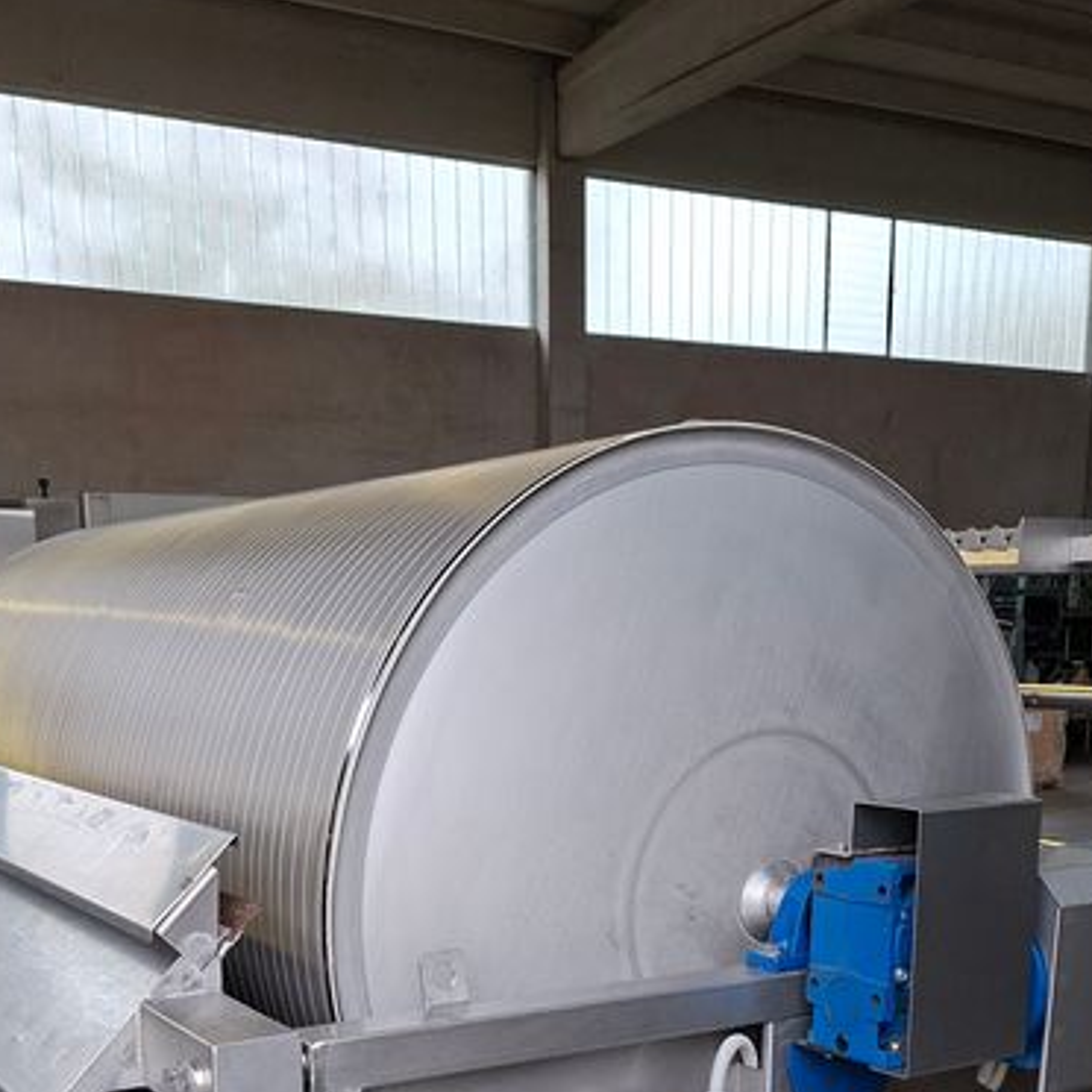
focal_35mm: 42
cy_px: 998
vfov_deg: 37.2
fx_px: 1499
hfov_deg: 40.0
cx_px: 525
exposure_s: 1/100
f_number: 1.8
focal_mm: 5.54
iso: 50
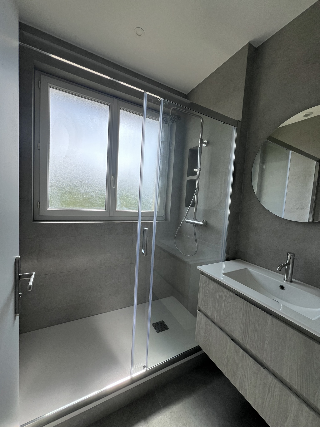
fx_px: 160
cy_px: 214
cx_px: 160
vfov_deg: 106.2
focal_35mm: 13
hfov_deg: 89.9
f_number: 1.8
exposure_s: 1/652
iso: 32
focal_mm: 1.57
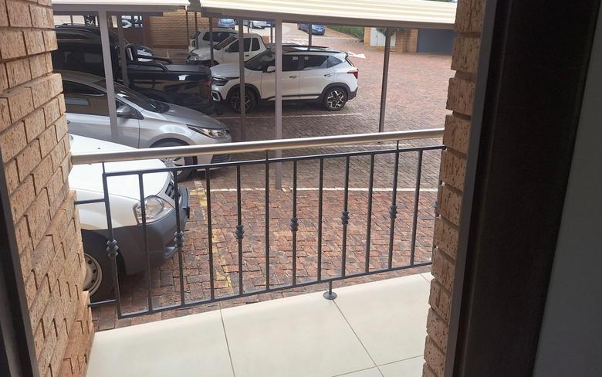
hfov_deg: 72.5
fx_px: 410
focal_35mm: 25
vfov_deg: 48.9
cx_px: 296
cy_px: 147
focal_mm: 5.54
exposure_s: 1/1091
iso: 40
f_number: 1.8
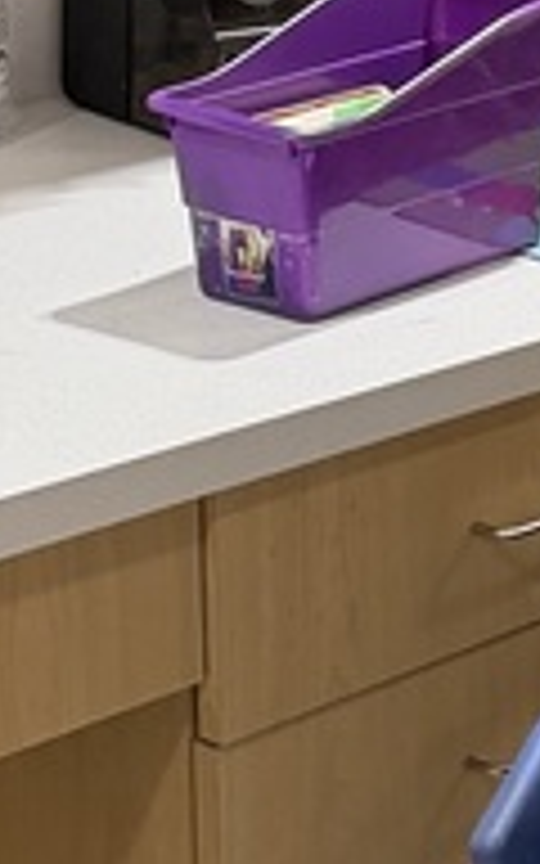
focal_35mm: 136
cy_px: 450
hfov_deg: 8.0
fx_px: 3202
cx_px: 1714
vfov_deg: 15.4
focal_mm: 6.76
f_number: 1.78
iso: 200
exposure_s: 1/60
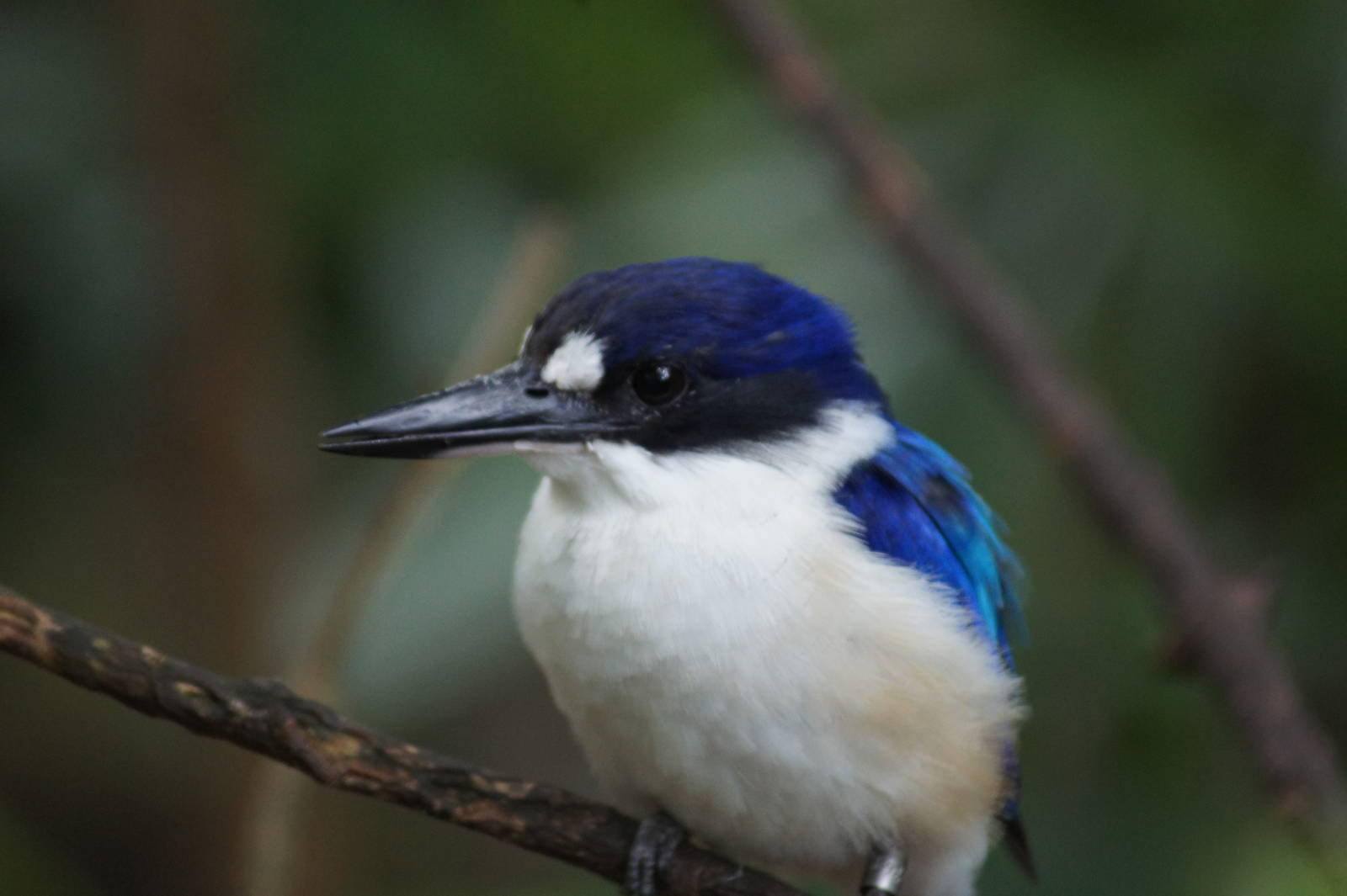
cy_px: 448
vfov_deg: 3.1
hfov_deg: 4.6
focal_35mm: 450
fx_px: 16828
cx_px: 674
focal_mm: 300
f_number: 5.6
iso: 800
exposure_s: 1/20
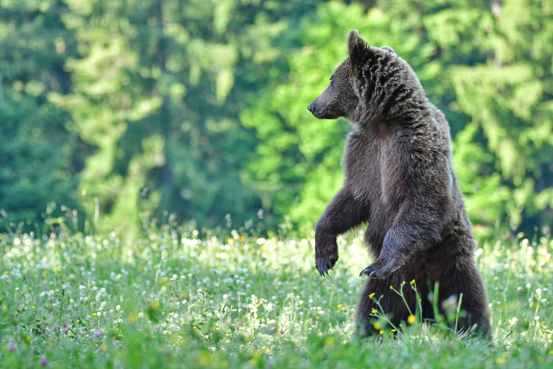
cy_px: 184
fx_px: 5299
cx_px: 276
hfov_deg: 6.0
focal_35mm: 345
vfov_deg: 4.0
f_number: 5.6
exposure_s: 1/1000
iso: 1600
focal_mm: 230
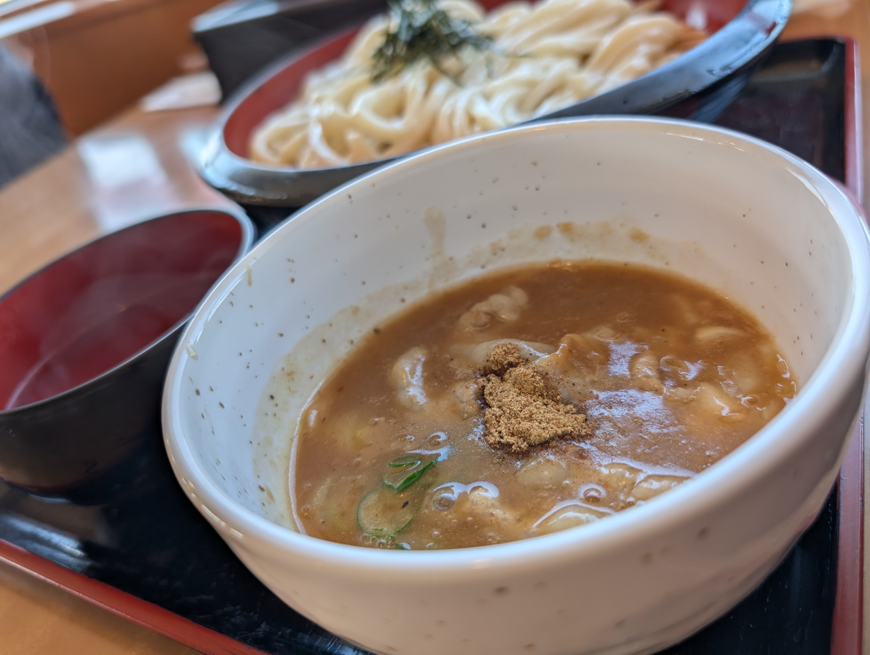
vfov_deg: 56.9
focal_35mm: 24
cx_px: 435
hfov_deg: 71.5
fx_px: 604
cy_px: 328
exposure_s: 1/50.6
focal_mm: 6.9
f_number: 1.68
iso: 20
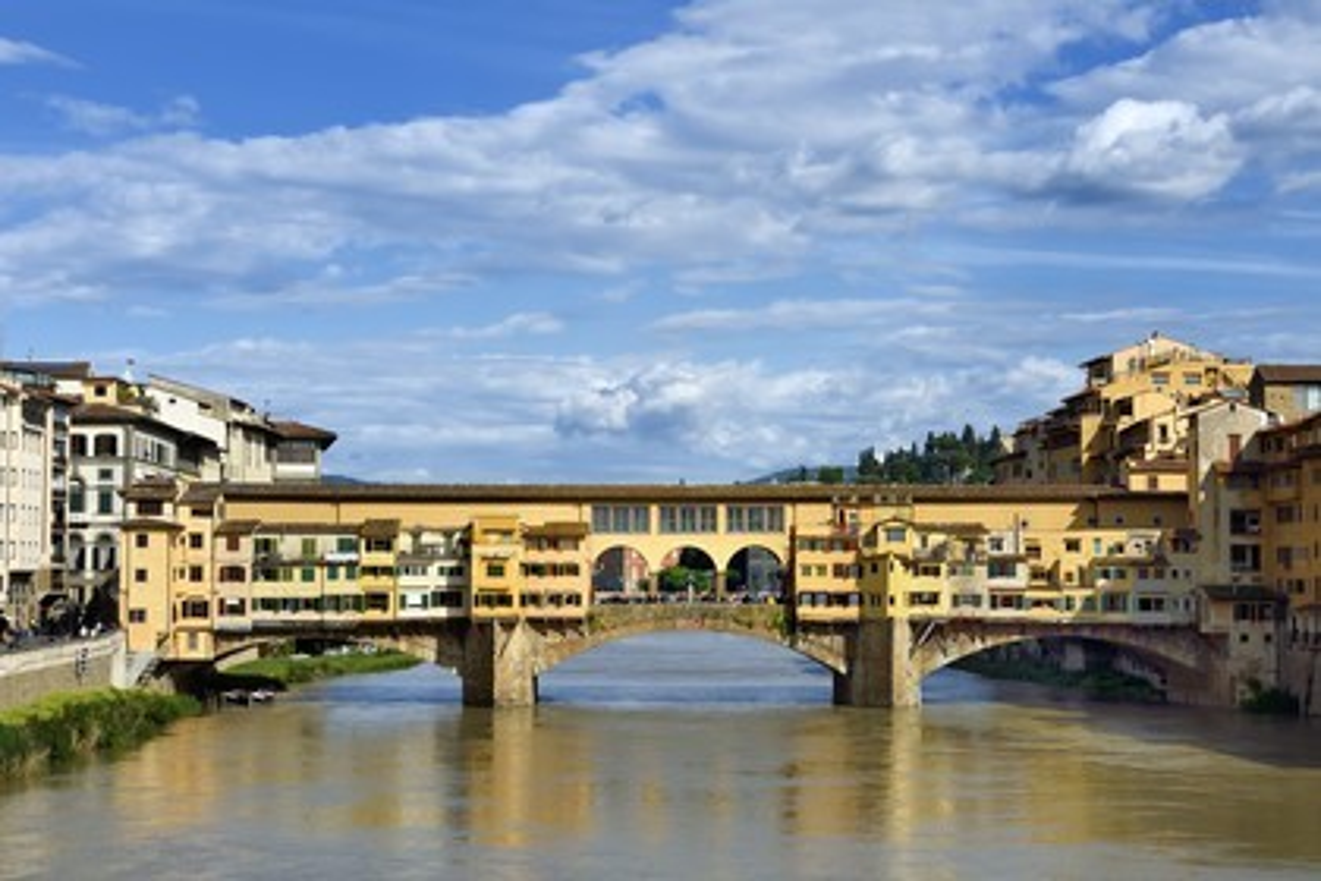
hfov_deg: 28.8
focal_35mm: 70
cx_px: 660
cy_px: 440
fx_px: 2568
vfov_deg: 19.5
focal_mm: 70
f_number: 13
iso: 200
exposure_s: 1/320
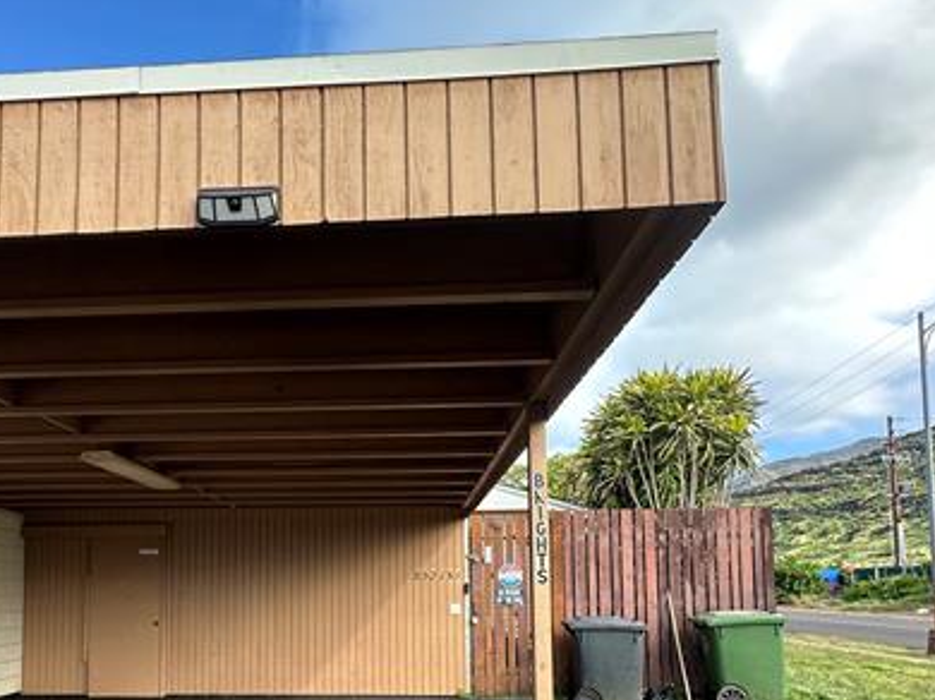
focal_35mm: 23
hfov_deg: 73.1
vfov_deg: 55.2
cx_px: 369
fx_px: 621
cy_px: 547
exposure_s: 1/231
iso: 40
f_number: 2.2
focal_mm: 2.22
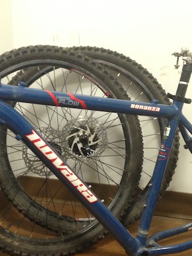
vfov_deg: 31.2
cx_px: 69
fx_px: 459
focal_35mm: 62
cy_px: 140
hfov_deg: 23.5
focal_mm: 4.12
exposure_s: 1/15
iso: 320
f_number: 2.4
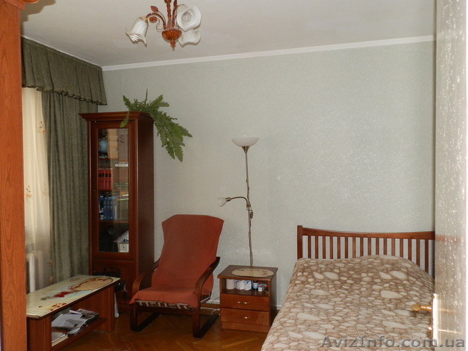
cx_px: 234
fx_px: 379
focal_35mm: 28
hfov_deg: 63.4
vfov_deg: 49.7
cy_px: 176
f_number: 3.1
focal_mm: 5
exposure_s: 1/30
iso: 125
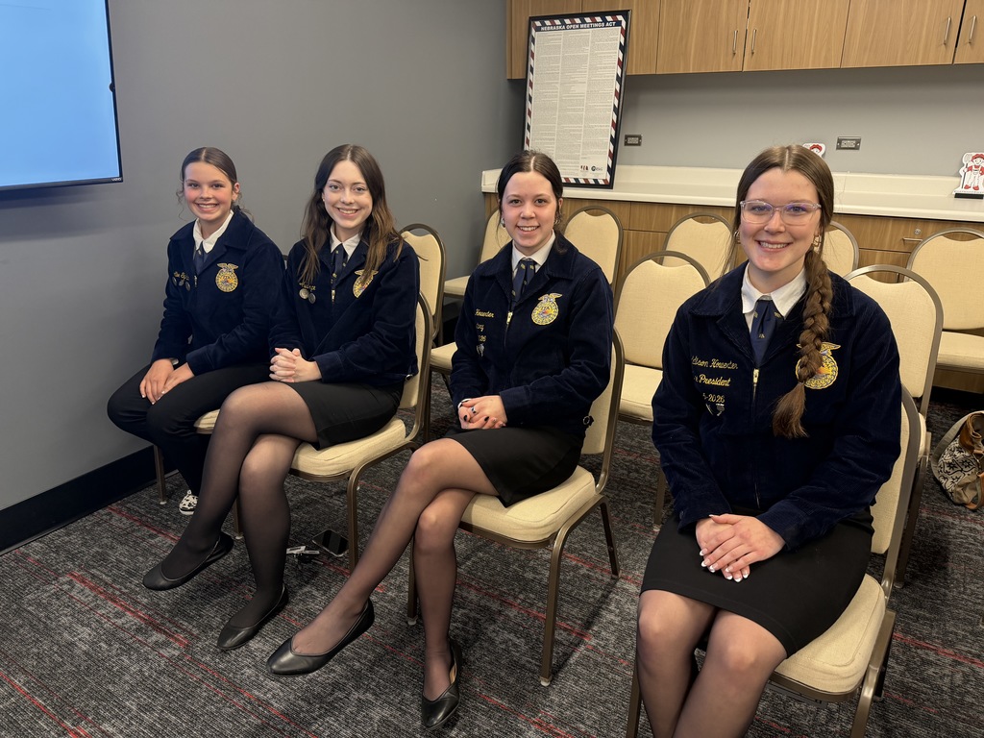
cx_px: 492
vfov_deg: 56.8
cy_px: 369
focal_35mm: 24
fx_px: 682
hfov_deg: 71.6
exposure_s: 1/60
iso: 200
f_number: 1.78
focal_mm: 6.76
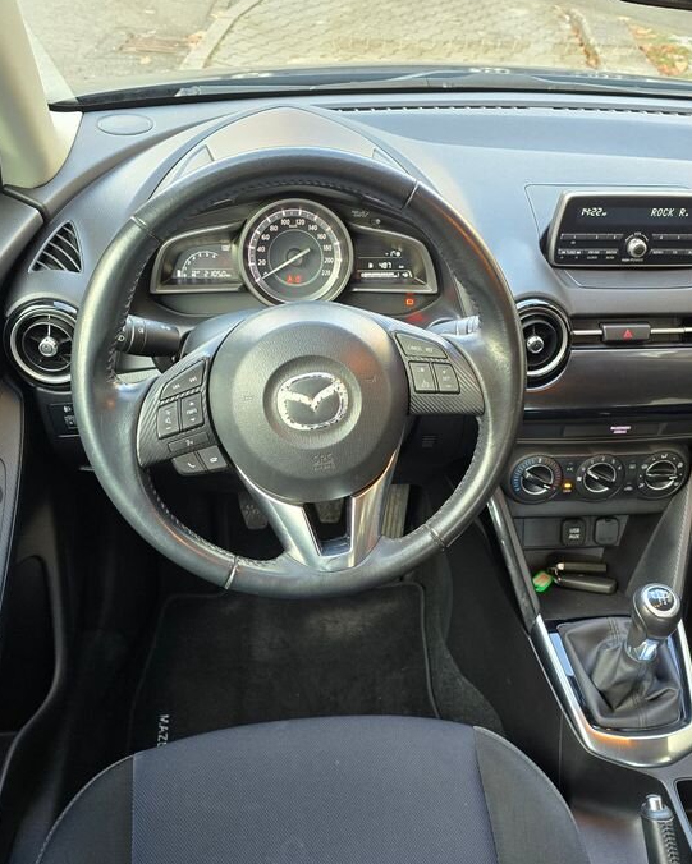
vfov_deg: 52.7
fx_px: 870
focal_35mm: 34
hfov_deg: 43.2
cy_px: 484
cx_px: 402
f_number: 1.7
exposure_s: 1/100
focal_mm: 6.3
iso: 200
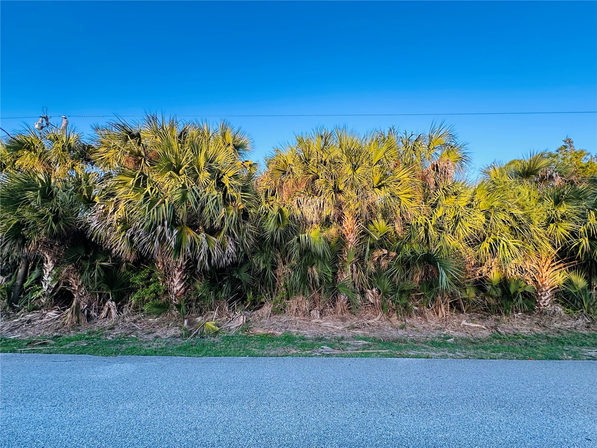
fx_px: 241
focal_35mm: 14
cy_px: 224
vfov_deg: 85.7
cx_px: 298
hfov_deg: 102.1
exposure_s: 1/99
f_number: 2.2
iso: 50
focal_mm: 2.22
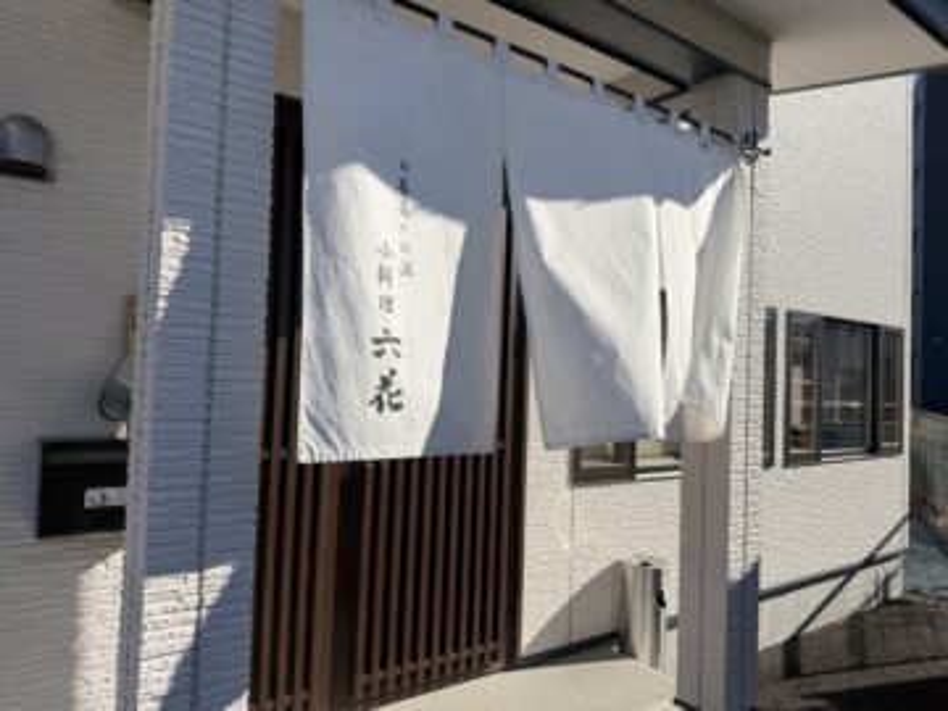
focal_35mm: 24
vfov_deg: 56.8
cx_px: 474
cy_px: 356
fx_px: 657
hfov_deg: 71.6
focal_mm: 6.76
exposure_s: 1/4975
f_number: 1.78
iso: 80
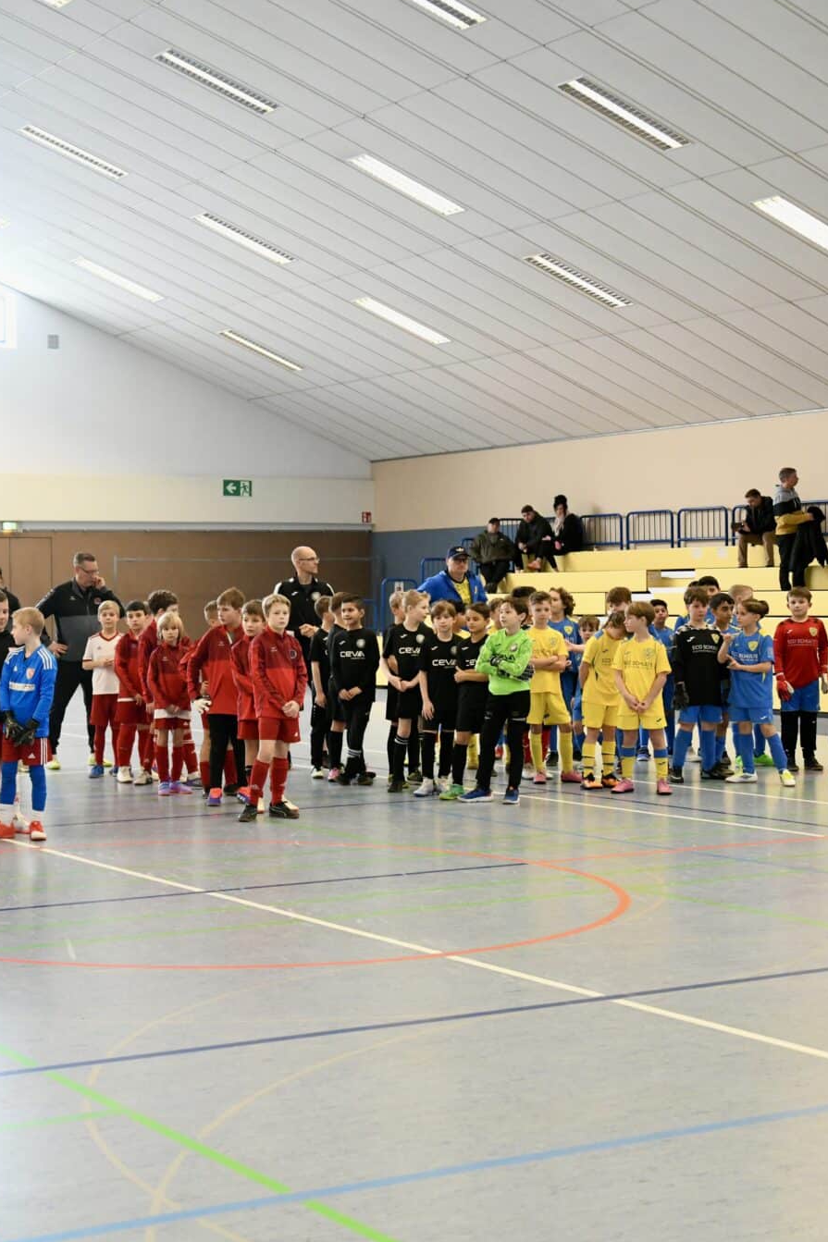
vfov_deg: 32.9
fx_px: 2105
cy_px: 616
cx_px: 136
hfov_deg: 21.9
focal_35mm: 61
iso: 5000
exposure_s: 1/800
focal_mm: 40
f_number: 2.8
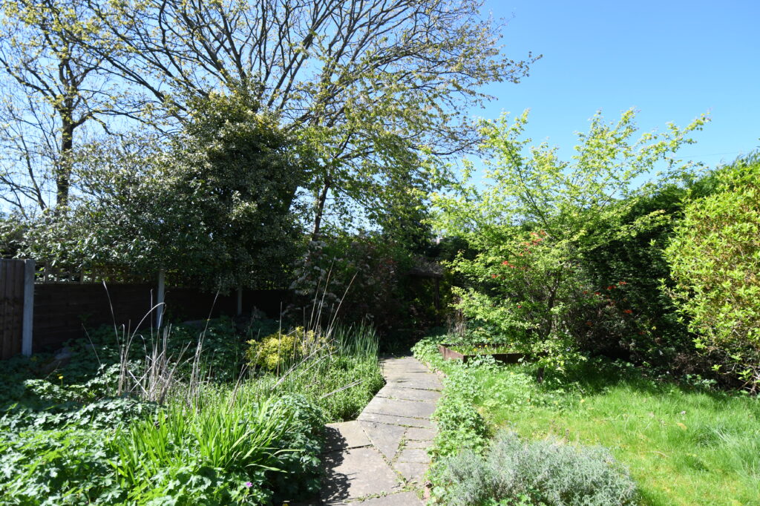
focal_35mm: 18
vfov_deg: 67.3
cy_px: 253
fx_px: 380
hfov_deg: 90.0
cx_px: 380
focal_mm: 12
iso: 100
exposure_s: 1/160
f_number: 6.3
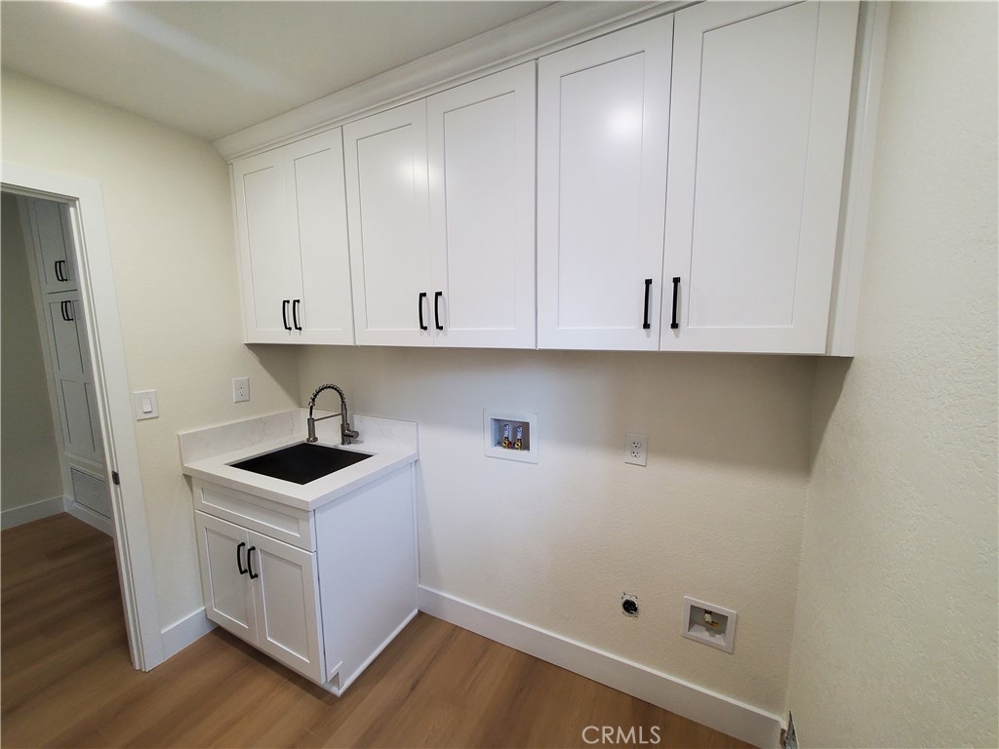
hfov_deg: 106.2
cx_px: 500
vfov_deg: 89.9
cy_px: 374
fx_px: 375
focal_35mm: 13
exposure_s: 1/60
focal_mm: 1.8
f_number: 2.2
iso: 160
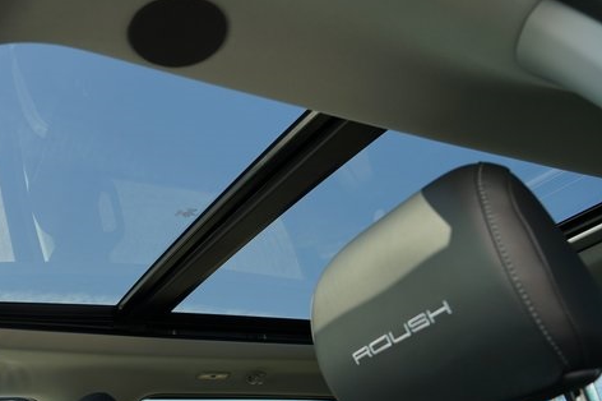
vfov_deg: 35.0
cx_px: 195
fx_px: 635
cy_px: 219
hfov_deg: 49.7
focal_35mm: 38
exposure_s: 1/80
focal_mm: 28
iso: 100
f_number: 5.6
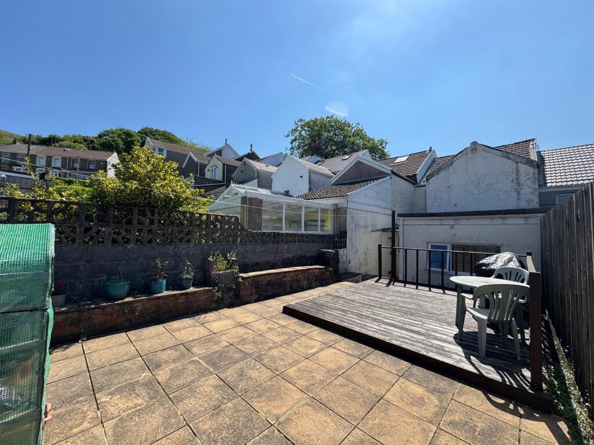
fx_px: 240
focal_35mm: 14
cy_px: 222
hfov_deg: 102.1
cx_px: 297
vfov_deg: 85.7
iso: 50
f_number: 2.2
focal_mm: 2.22
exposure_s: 1/1346
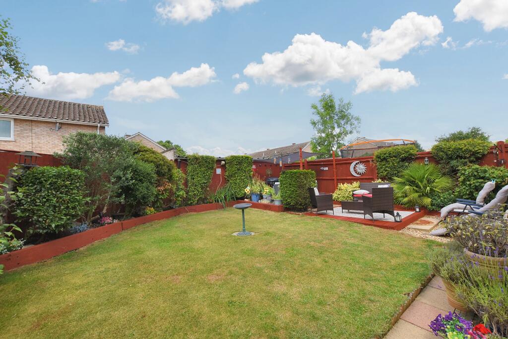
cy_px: 170
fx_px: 212
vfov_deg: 77.3
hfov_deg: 100.4
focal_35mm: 15
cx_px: 254
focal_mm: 10
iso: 140
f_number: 8
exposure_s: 1/250
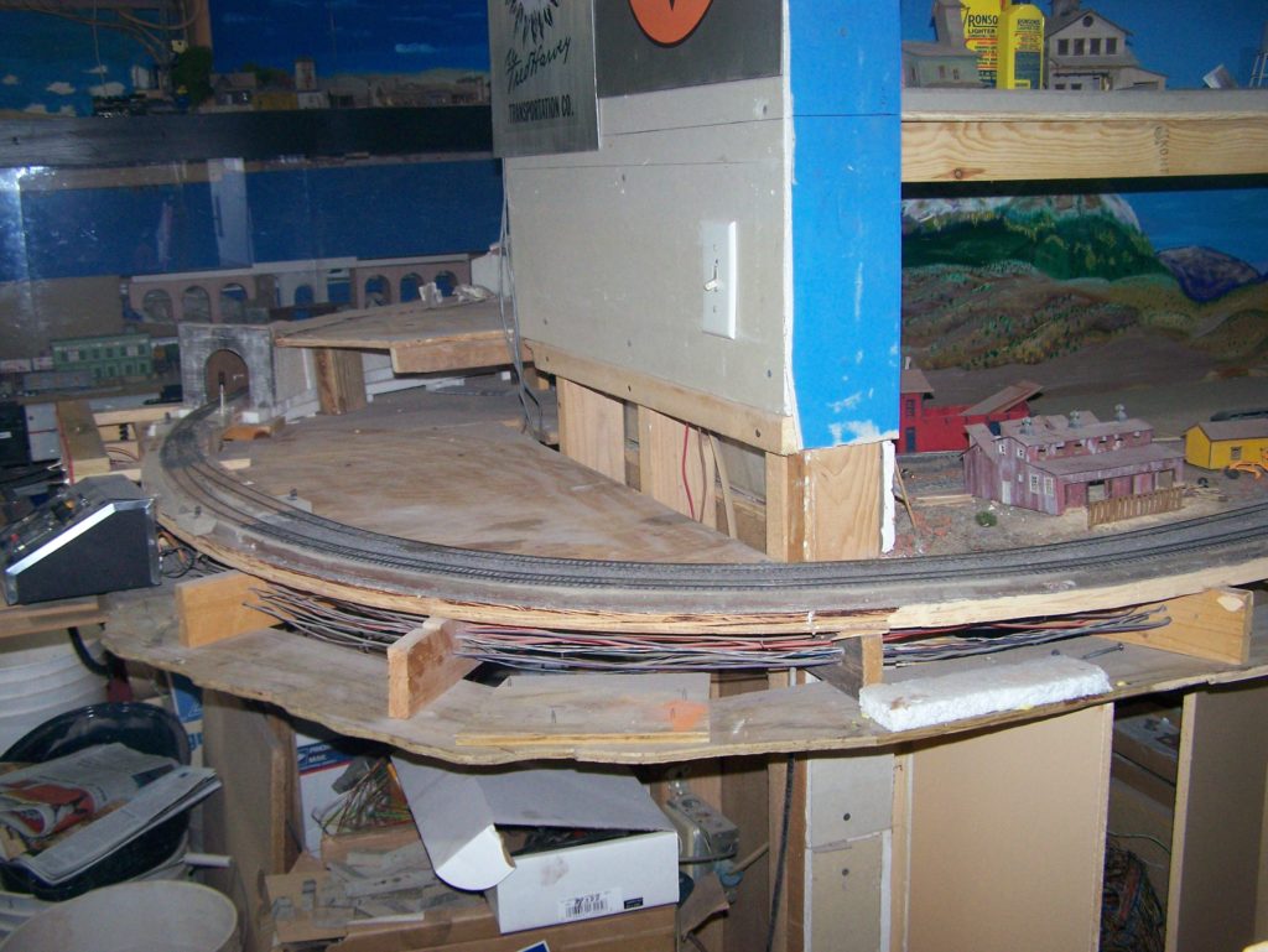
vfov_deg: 37.8
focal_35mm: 38
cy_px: 476
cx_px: 634
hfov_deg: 49.0
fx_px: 1393
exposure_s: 1/60
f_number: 2.8
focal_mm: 6.3
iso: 200
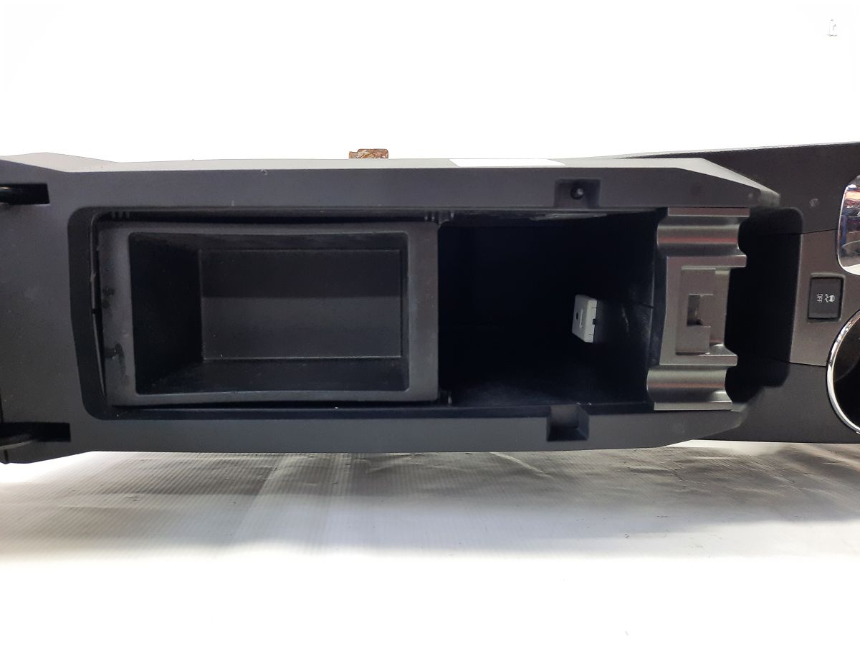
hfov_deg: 69.4
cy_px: 322
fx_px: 621
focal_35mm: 25
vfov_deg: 54.9
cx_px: 430
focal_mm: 4.6
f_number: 2
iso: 200
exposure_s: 1/50
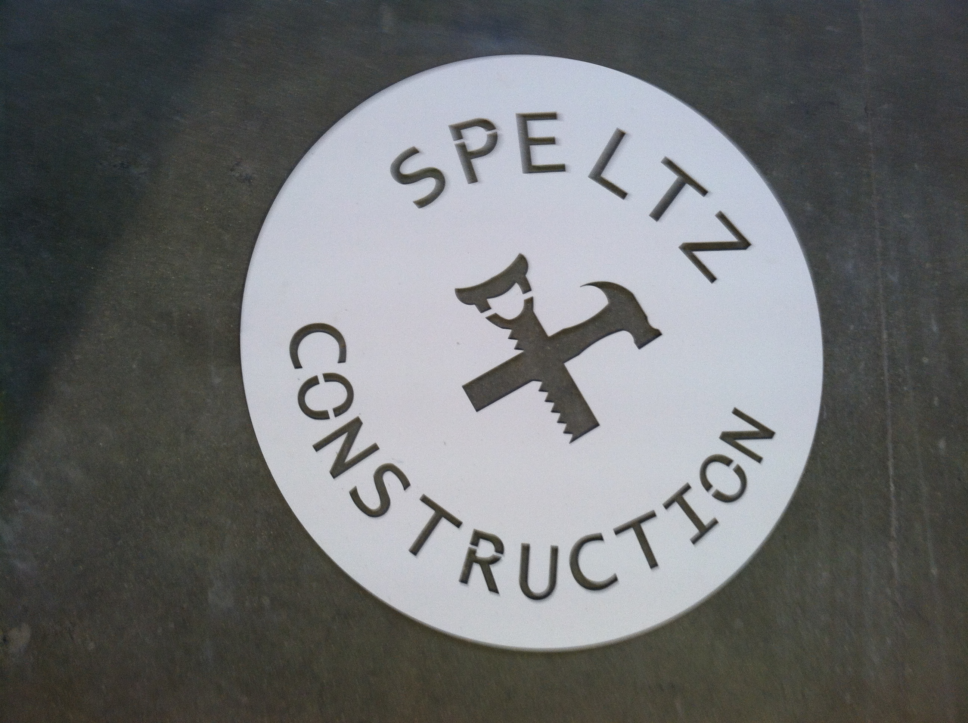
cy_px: 362
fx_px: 977
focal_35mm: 35
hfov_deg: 52.7
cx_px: 484
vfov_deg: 40.6
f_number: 2.8
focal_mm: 3.85
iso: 100
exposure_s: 1/17
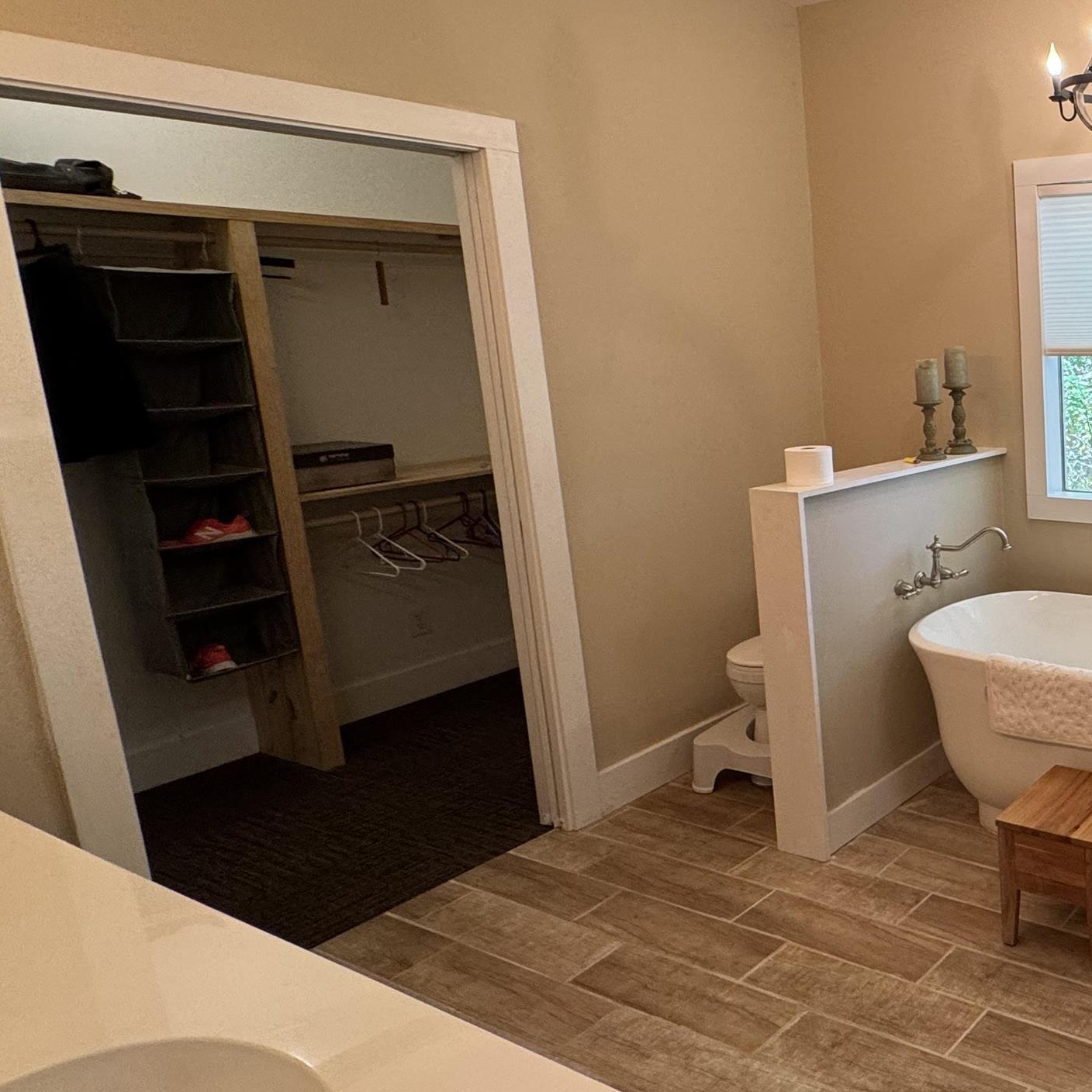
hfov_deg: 45.8
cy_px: 474
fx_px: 964
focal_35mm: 27
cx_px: 1173
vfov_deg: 58.9
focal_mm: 2.22
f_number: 2.2
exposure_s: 1/120
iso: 160
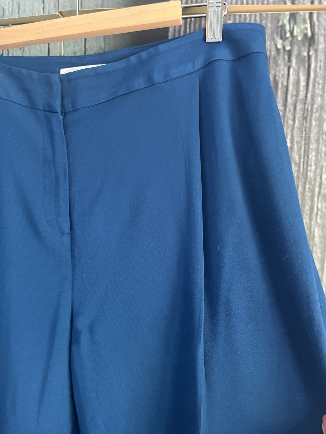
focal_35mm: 26
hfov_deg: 53.1
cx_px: 163
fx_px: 326
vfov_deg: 67.3
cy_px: 217
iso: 640
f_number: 1.6
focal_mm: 5.1
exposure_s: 1/40
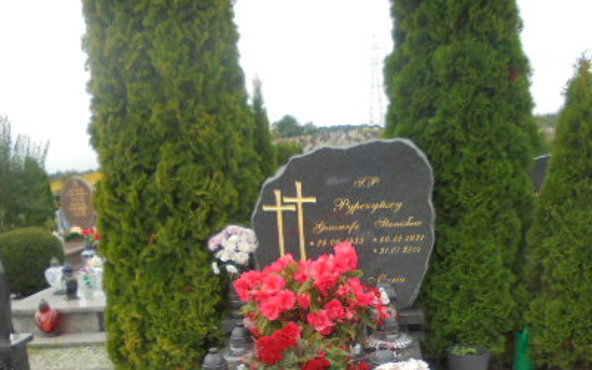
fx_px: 710
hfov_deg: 45.1
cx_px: 340
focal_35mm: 44
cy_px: 336
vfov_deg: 28.1
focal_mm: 4.6
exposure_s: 1/320
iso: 100
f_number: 3.5
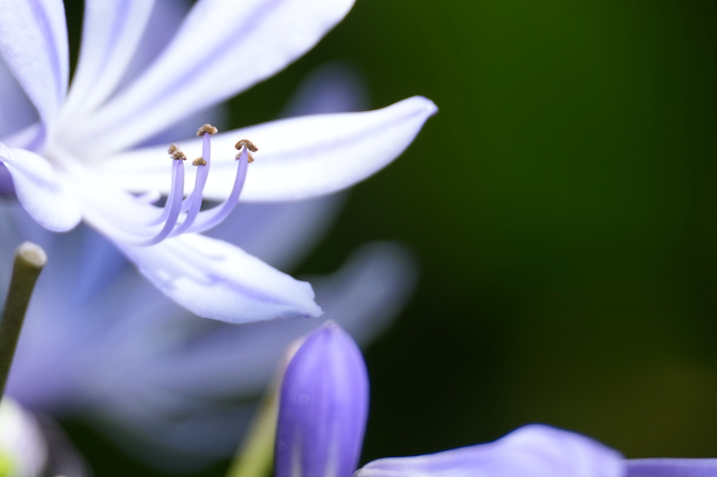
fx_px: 32549
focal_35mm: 1635
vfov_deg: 0.8
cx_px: 293
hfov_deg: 1.3
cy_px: 53
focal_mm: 600
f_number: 5.6
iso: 640
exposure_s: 1/500
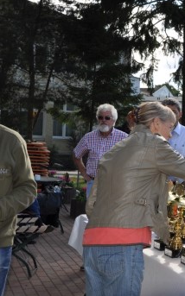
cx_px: 189
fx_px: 540
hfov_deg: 18.9
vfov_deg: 30.7
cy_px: 139
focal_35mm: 67
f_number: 9
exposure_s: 1/200
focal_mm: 25
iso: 200
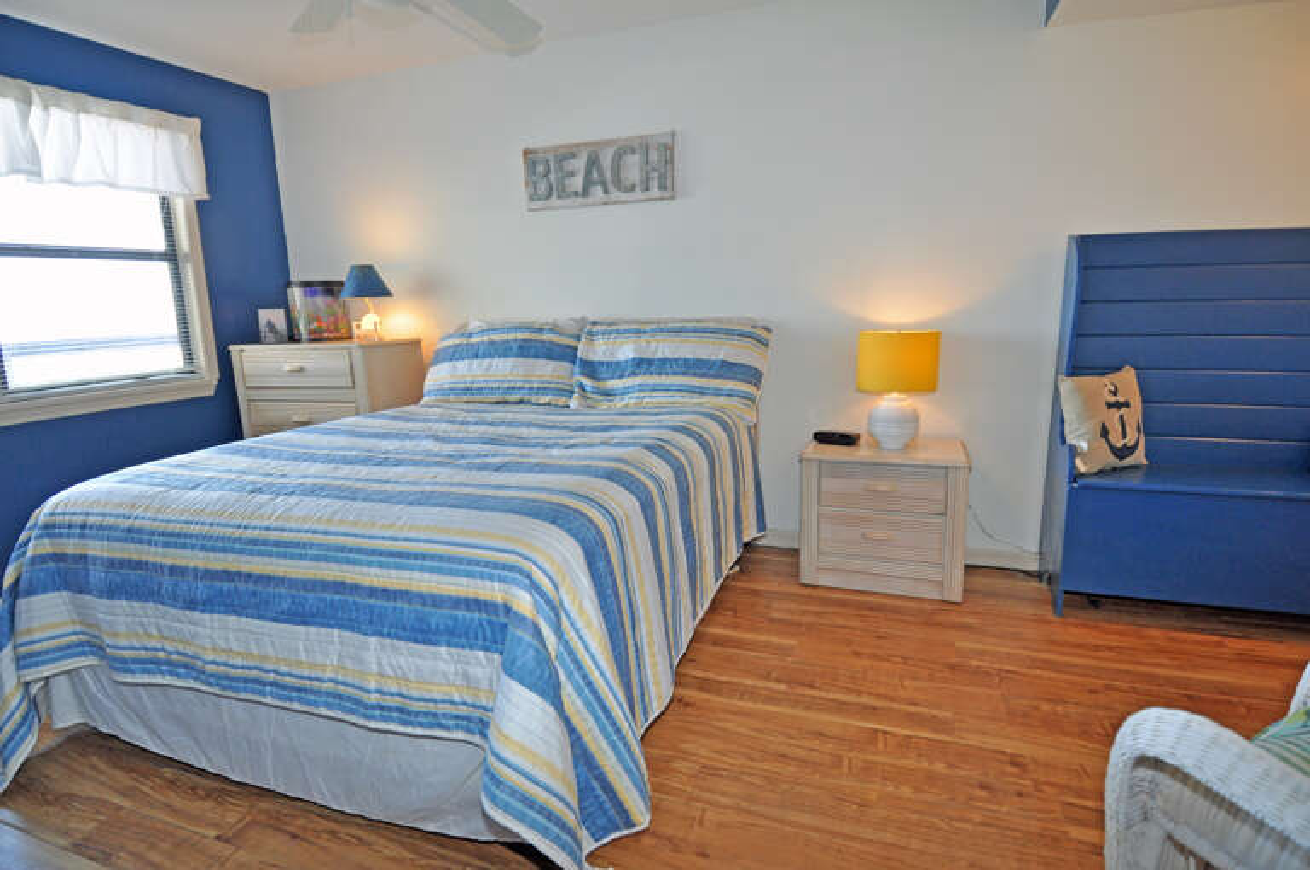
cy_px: 435
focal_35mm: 18
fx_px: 654
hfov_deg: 90.1
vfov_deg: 67.2
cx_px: 655
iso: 400
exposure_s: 1/80
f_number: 4.5
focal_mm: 12
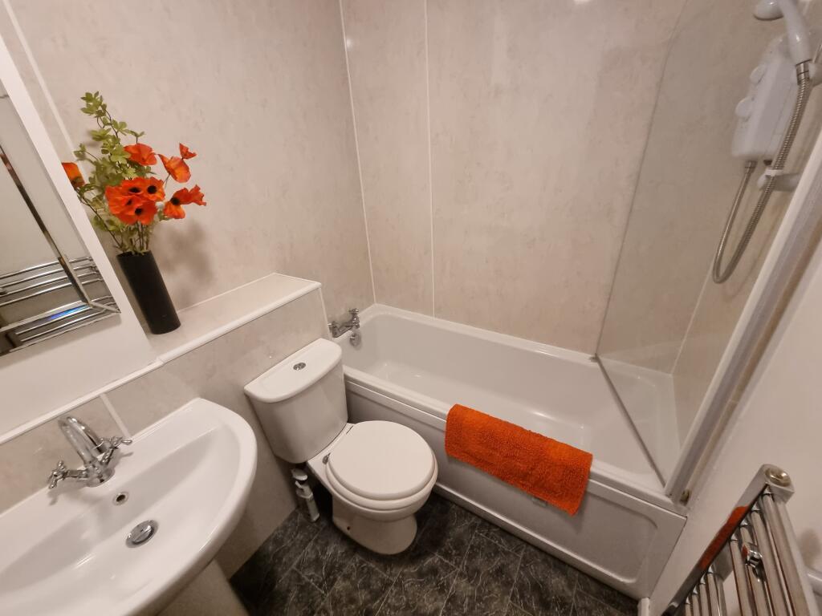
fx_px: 309
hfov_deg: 106.2
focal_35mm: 13
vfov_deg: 89.9
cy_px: 308
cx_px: 411
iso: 400
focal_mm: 2.2
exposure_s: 1/50
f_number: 2.2
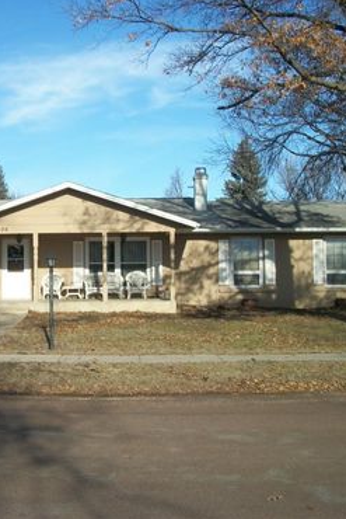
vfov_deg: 43.6
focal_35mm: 45
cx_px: 76
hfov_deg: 29.3
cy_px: 260
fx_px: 648
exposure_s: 1/160
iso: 80
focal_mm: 5.7
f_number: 8.8
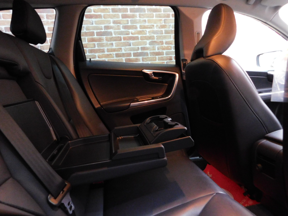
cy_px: 108
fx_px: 191
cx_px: 144
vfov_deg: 58.9
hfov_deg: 73.9
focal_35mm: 23
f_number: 3
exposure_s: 1/6
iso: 800
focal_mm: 4
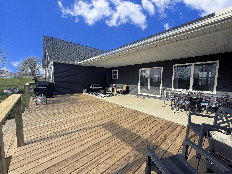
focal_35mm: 14
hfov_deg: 102.1
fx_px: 94
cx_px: 116
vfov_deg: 85.7
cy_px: 87
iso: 50
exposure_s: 1/914
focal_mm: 2.22
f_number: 2.2
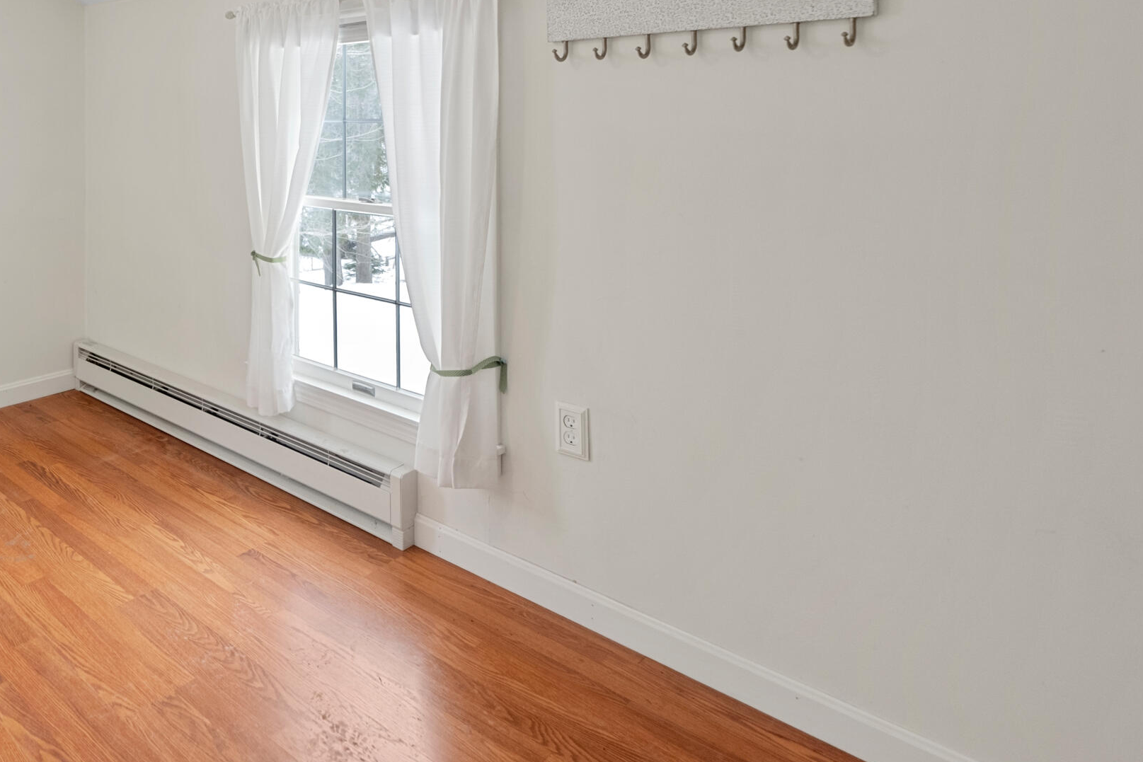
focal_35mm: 26
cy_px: 127
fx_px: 826
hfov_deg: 62.3
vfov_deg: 46.3
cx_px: 197
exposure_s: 1/3
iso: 400
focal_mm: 9.1
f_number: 8
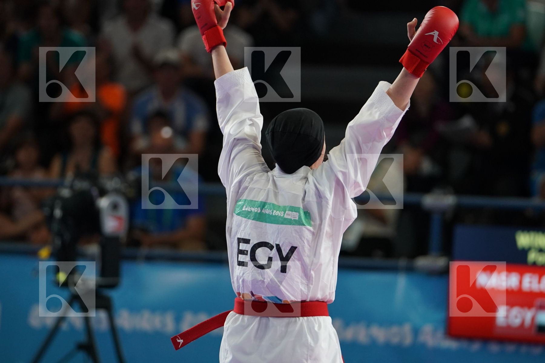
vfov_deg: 5.1
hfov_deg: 7.6
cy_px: 182
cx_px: 272
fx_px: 4102
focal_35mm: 271
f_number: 2.8
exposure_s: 1/1000
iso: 1250
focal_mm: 181
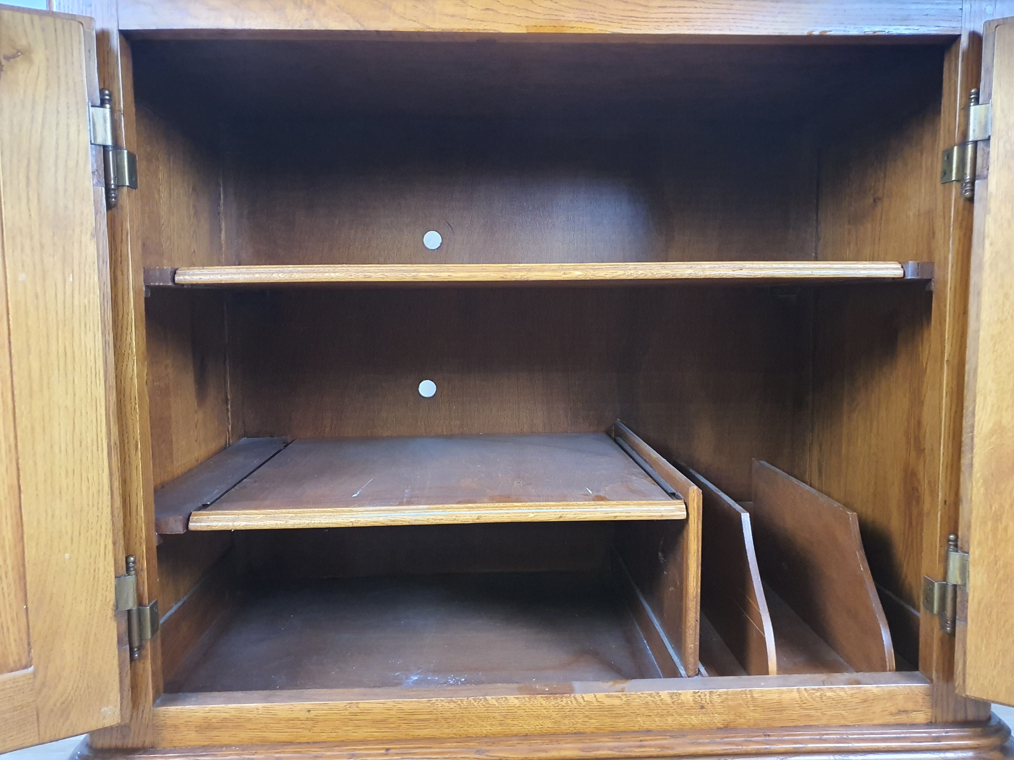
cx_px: 507
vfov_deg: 53.1
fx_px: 762
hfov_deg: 67.3
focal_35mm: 26
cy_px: 380
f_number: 1.5
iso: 500
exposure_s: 1/50
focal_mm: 4.3
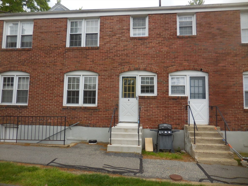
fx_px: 179
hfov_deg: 69.4
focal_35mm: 25
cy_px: 93
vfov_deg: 54.9
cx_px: 124
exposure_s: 1/1000
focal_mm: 4.5
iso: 125
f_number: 3.3
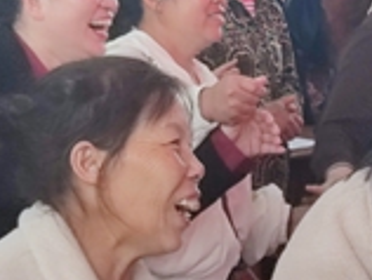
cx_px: 139
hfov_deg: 10.2
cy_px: 16
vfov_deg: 7.7
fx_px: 2088
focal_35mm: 194
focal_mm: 6.72
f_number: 1.69
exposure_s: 1/100
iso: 74
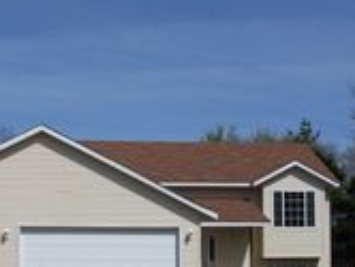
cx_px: 118
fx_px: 811
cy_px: 175
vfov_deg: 18.7
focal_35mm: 79
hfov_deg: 24.6
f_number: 5.6
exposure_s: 1/1000
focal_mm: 6.3
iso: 80
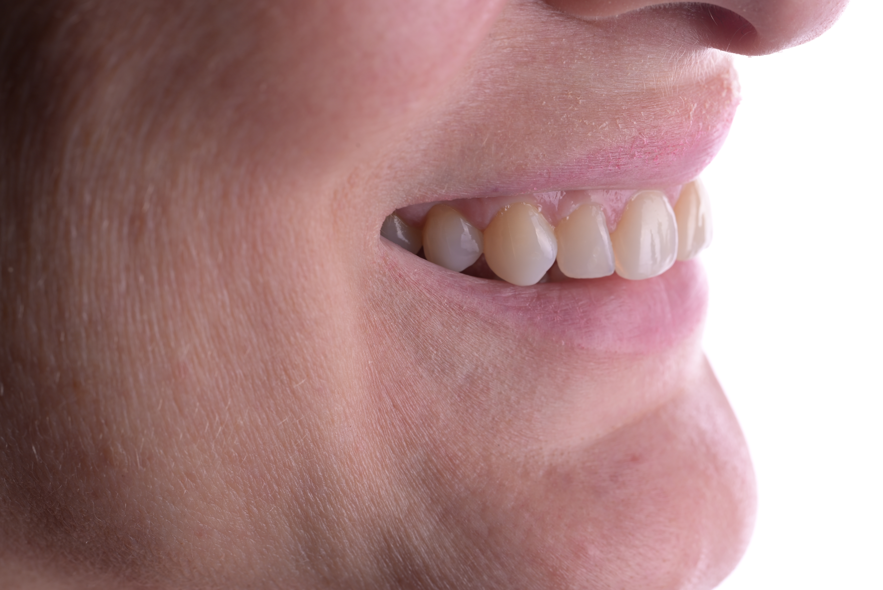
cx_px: 442
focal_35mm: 105
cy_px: 295
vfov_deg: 13.1
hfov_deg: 19.4
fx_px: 2576
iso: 100
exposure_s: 1/100
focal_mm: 105
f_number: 14
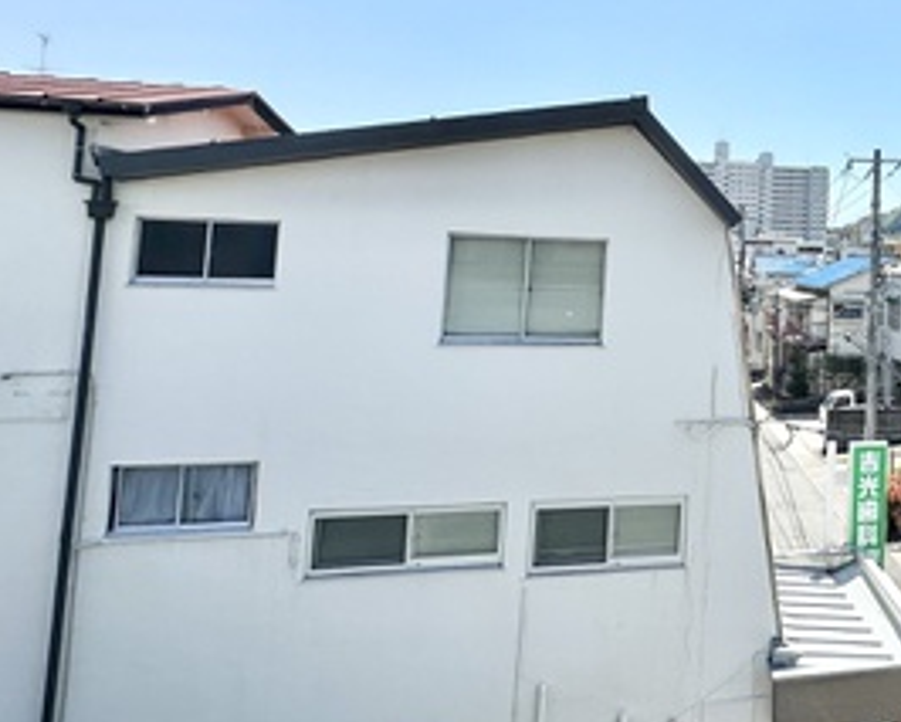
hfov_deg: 42.2
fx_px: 960
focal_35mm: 36
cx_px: 935
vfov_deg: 40.0
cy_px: 178
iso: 50
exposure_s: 1/3509
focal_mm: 2.22
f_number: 2.2
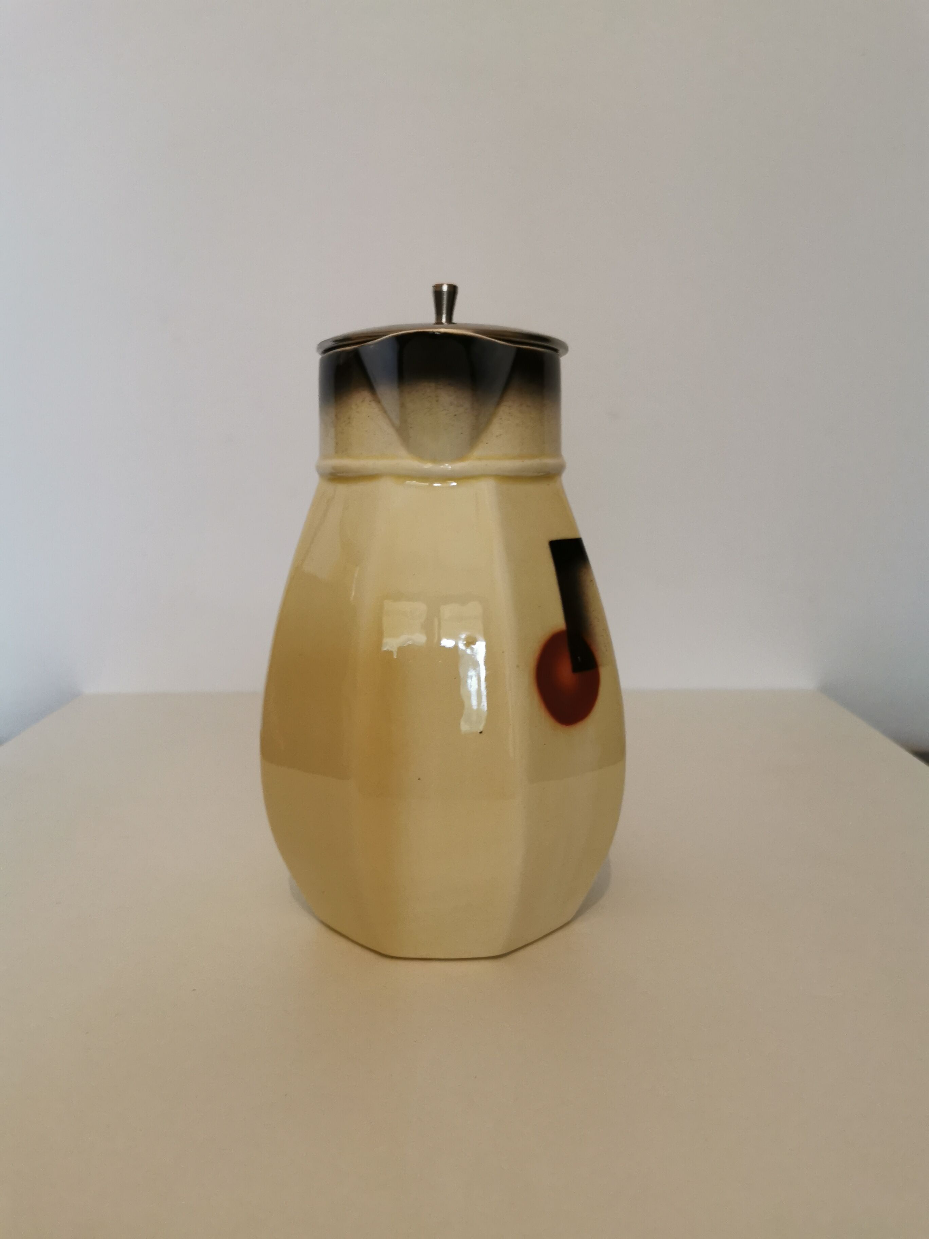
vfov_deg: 65.3
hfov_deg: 51.4
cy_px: 620
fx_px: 966
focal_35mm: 27
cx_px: 464
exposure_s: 1/50
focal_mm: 5.56
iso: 320
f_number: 1.6
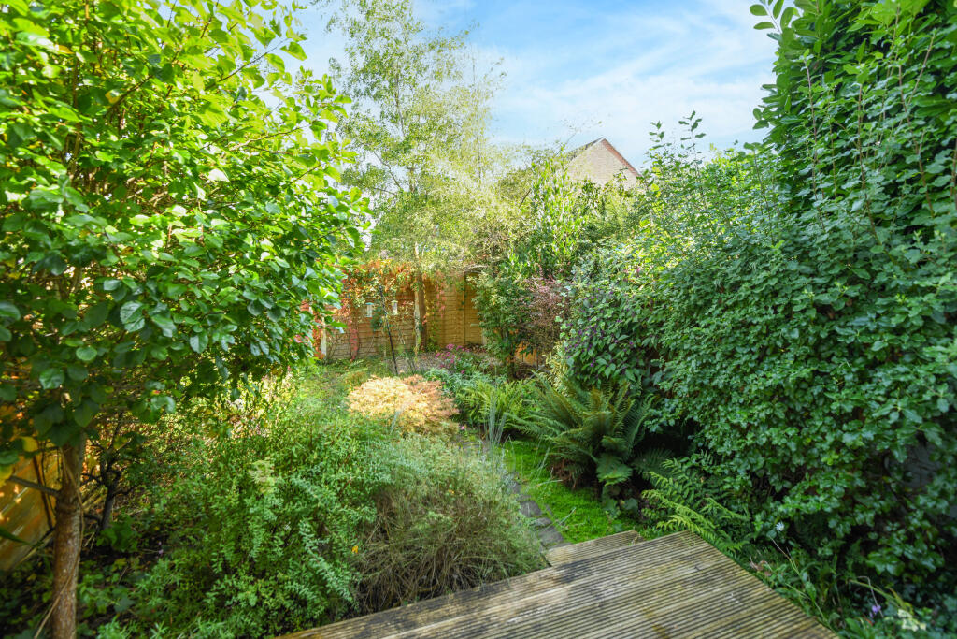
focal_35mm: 16
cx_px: 478
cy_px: 320
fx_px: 425
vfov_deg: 73.8
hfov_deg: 96.7
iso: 320
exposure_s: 1/80
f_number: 6.3
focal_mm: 16
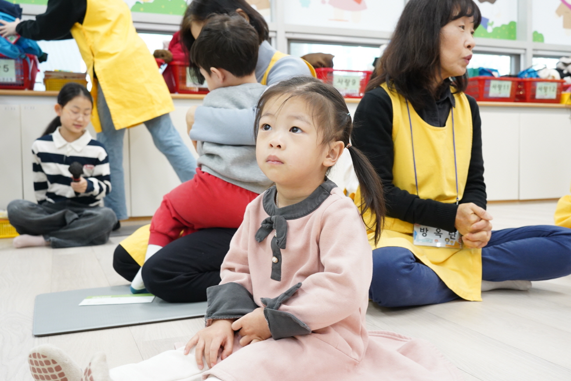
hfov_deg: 51.9
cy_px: 190
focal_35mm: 37
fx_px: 587
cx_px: 286
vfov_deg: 35.9
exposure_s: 1/40
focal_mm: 37
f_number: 7.1
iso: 2500
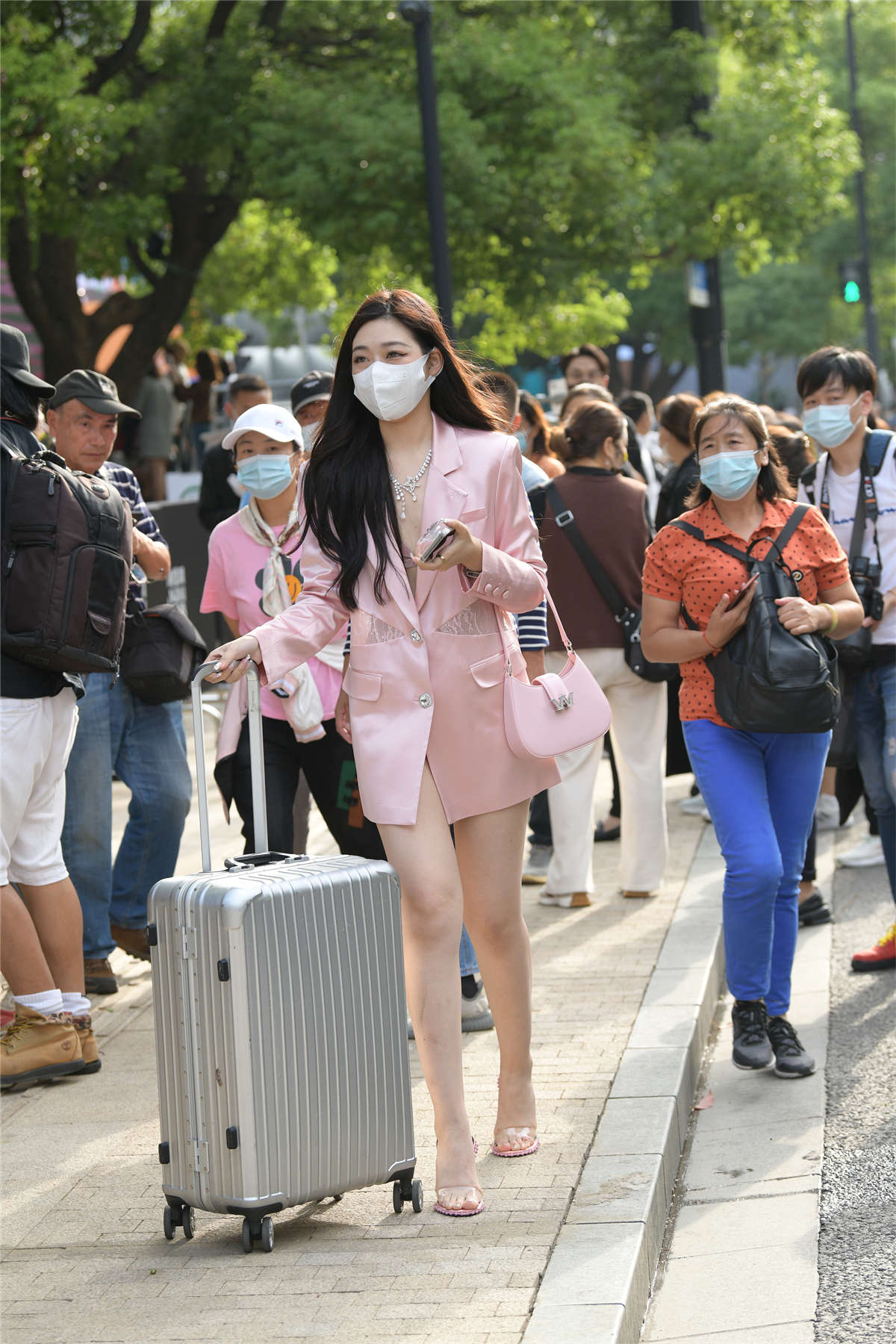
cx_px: 448
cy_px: 672
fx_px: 3546
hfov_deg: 14.4
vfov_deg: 21.5
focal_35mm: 95
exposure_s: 1/500
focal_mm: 95
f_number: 4.5
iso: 640
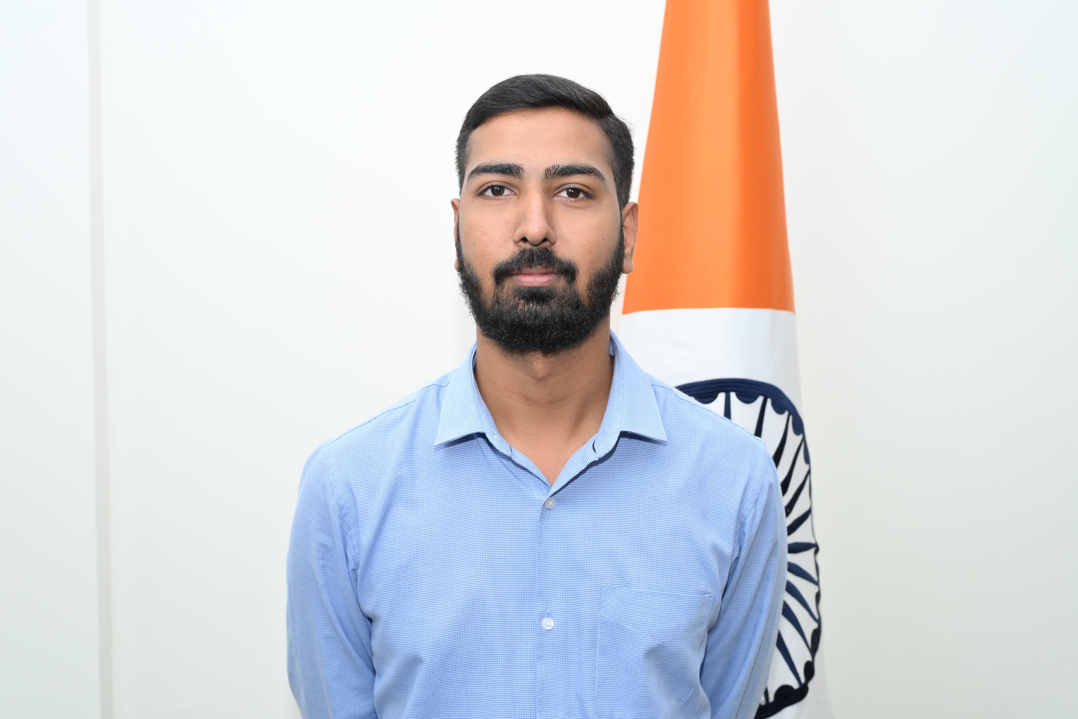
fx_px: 1557
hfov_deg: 38.2
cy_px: 360
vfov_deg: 26.0
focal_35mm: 52
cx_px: 539
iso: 1600
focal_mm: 52
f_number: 7.1
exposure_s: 1/125
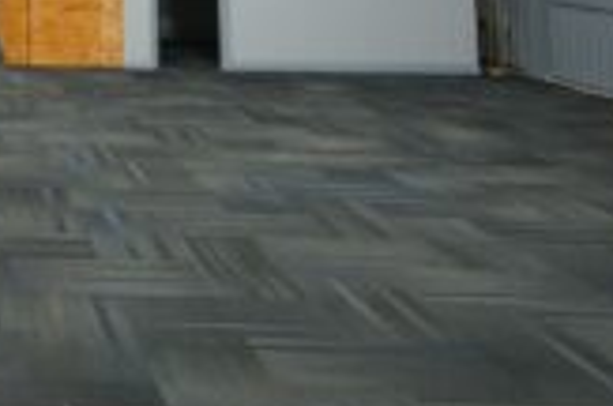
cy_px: -173
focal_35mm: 59
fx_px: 1003
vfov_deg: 20.2
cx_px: -132
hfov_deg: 29.1
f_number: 4
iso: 1250
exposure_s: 1/160
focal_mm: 16
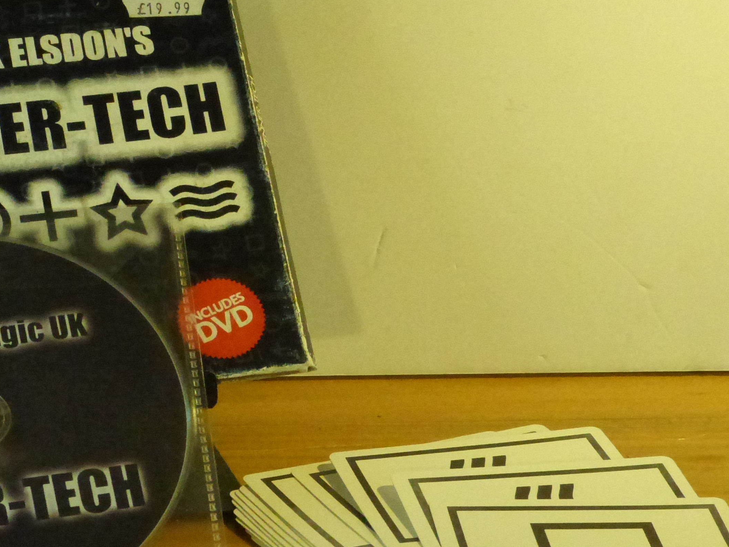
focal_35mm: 102
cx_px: 259
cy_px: 422
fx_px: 2148
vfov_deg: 14.4
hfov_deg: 19.2
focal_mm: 8.5
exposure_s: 1/640
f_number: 3.5
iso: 1600
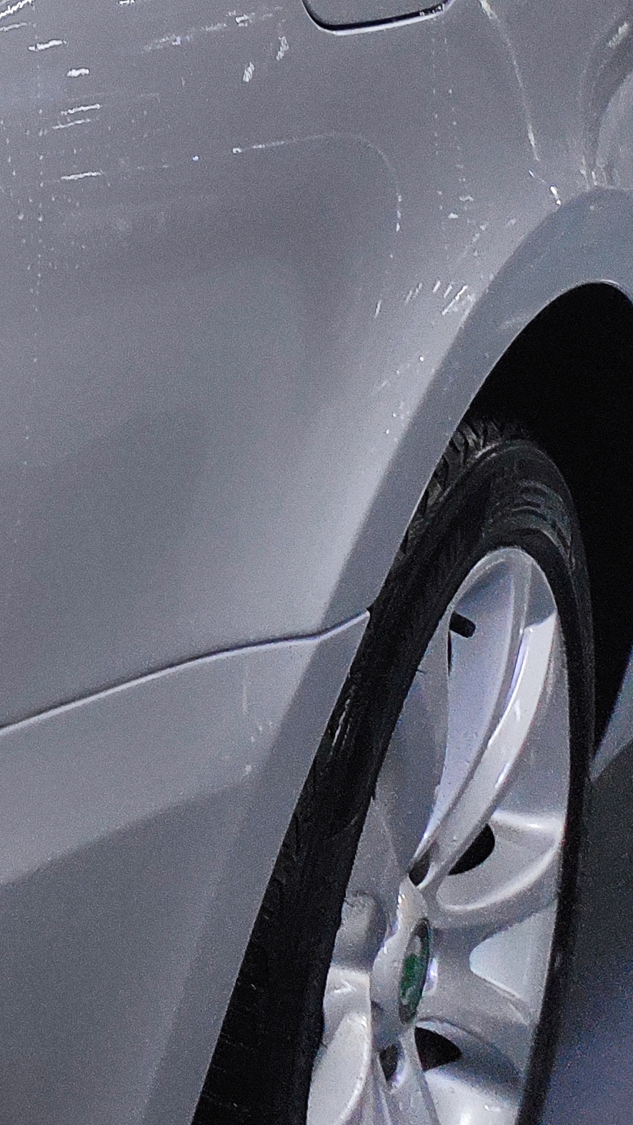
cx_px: -975
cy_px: -78
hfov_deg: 11.7
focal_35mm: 80
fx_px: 2387
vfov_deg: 24.9
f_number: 1.89
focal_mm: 5.43
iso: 166
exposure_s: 1/33
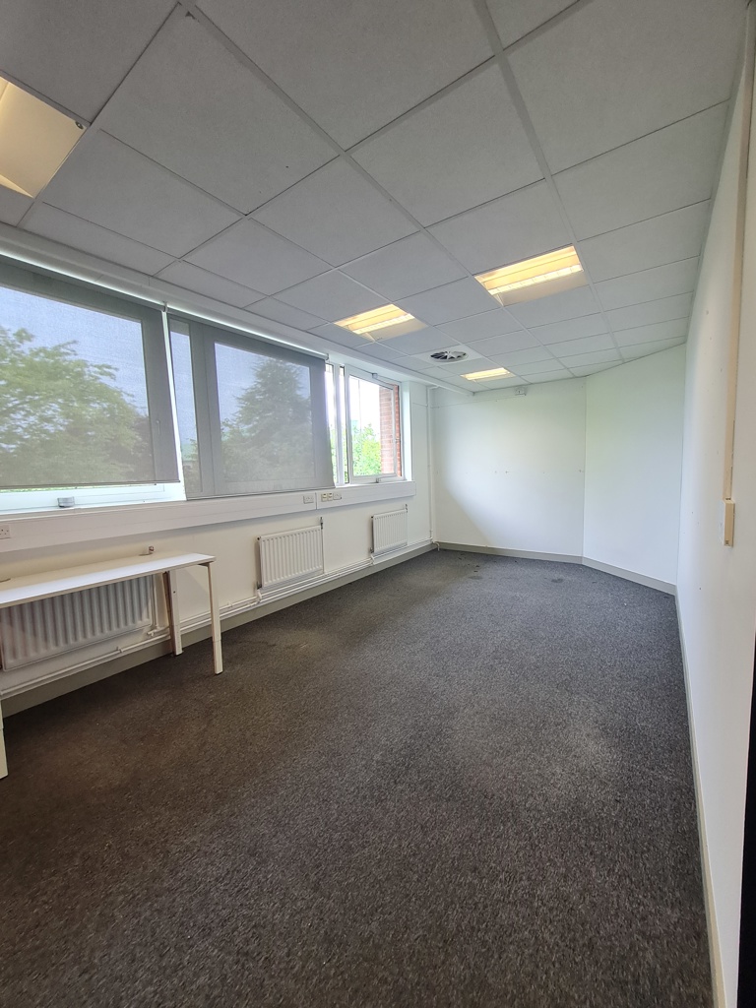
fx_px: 379
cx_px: 378
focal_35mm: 13
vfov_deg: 106.2
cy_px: 504
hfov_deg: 89.9
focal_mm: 1.74
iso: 100
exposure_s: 1/50
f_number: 2.2
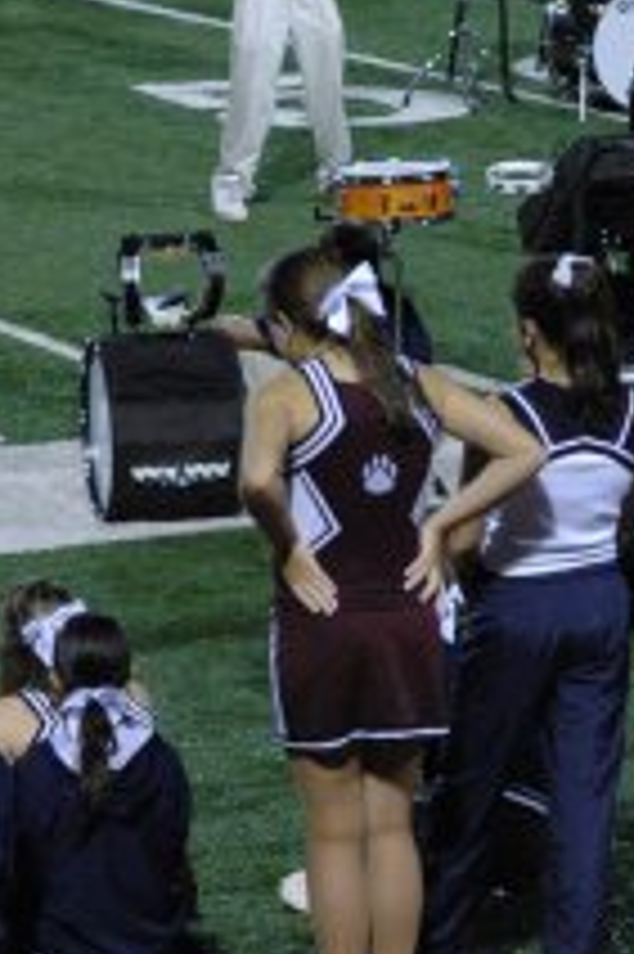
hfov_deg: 5.9
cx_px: 447
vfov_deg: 8.8
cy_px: 567
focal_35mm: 233
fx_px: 6176
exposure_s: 1/80
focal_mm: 55
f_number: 4.5
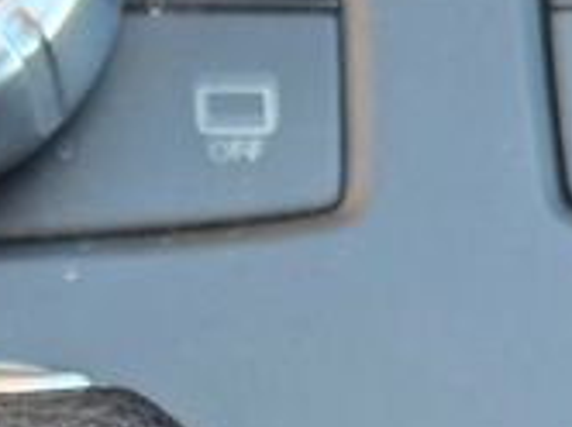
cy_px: 778
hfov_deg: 13.9
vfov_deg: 9.9
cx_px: 172
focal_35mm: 142
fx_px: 2343
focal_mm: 5.4
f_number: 1.8
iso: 160
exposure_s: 1/180
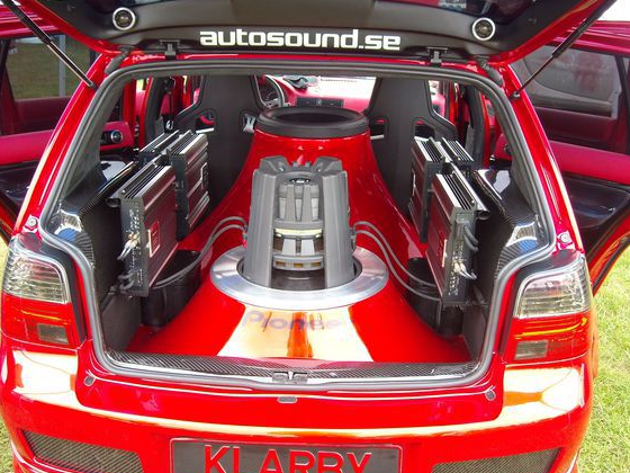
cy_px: 233
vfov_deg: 36.0
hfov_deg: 46.8
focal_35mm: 40
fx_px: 728
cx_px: 302
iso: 64
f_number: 2.8
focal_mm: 5.7
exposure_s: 1/30
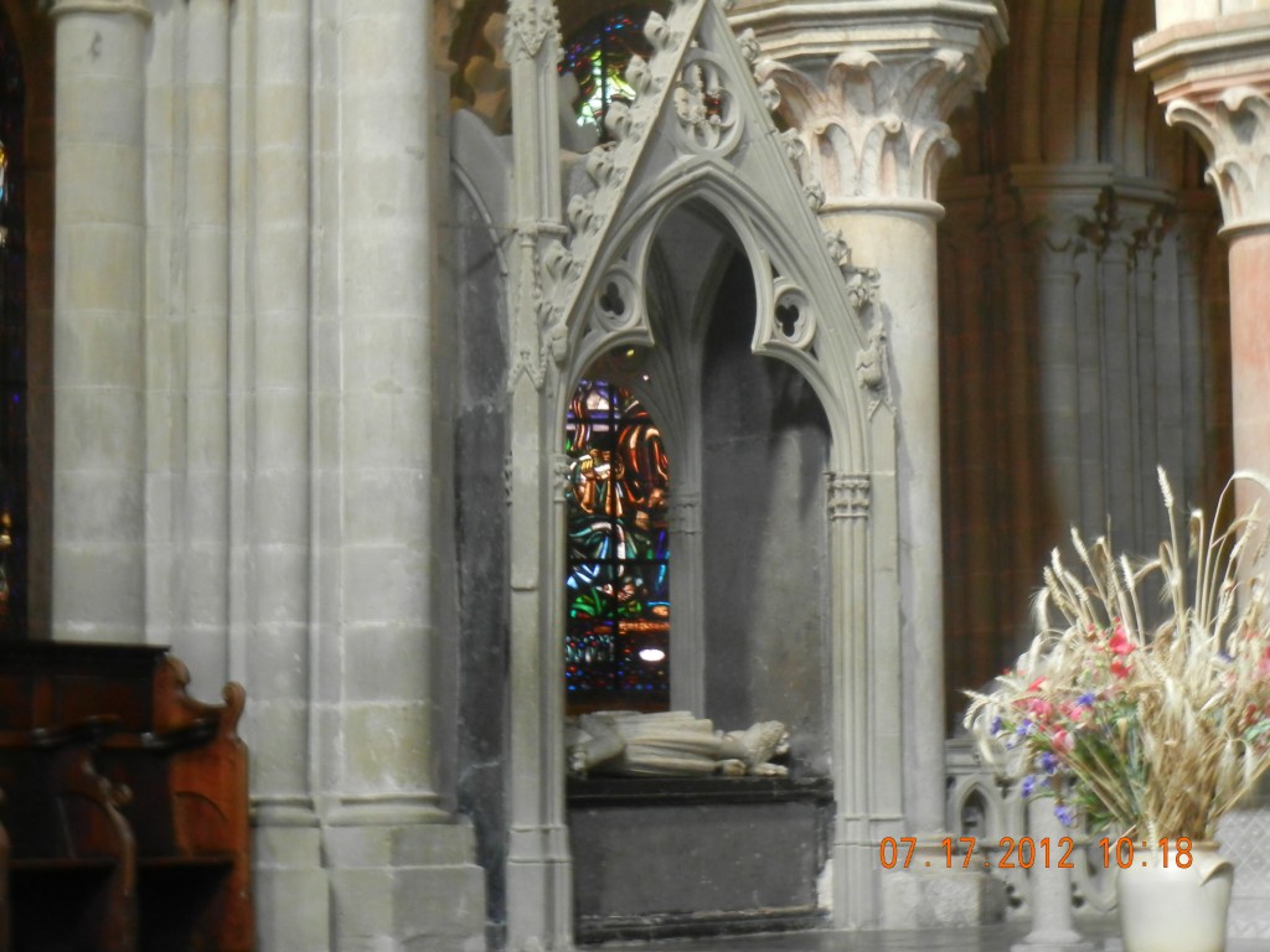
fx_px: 3742
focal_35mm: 102
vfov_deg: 14.5
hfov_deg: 19.3
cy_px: 476
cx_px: 635
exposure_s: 1/2.6
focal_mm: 18.3
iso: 200
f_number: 4.5
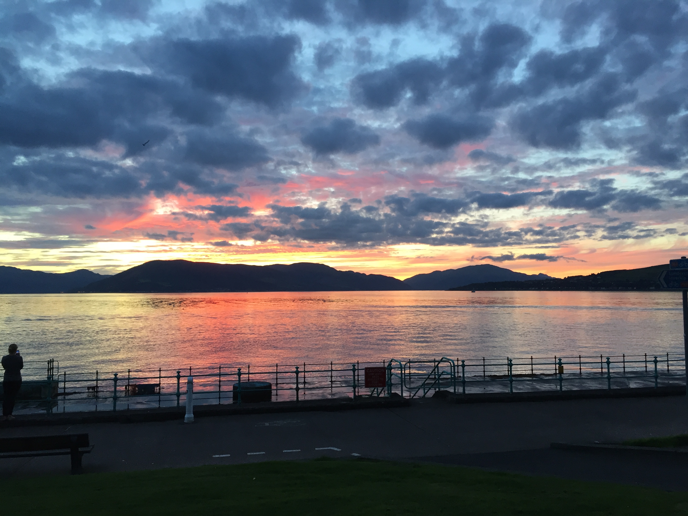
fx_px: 576
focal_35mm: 29
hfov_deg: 61.7
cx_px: 344
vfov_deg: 48.2
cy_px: 258
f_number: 2.2
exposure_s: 1/33
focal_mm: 4.15
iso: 40
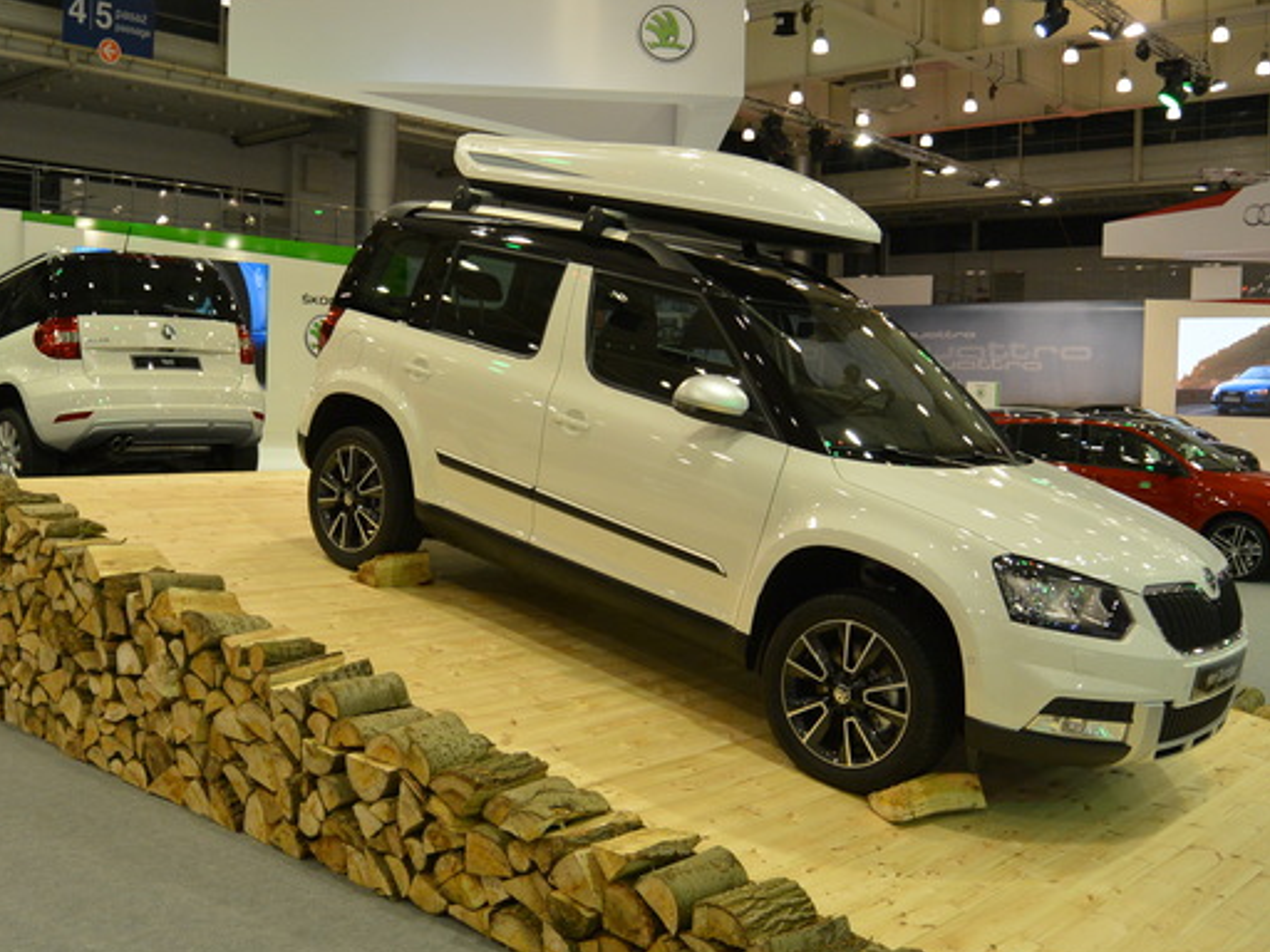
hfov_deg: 51.1
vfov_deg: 39.7
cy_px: 469
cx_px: 536
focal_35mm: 36
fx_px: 1321
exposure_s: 1/125
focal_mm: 12
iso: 500
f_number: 3.8
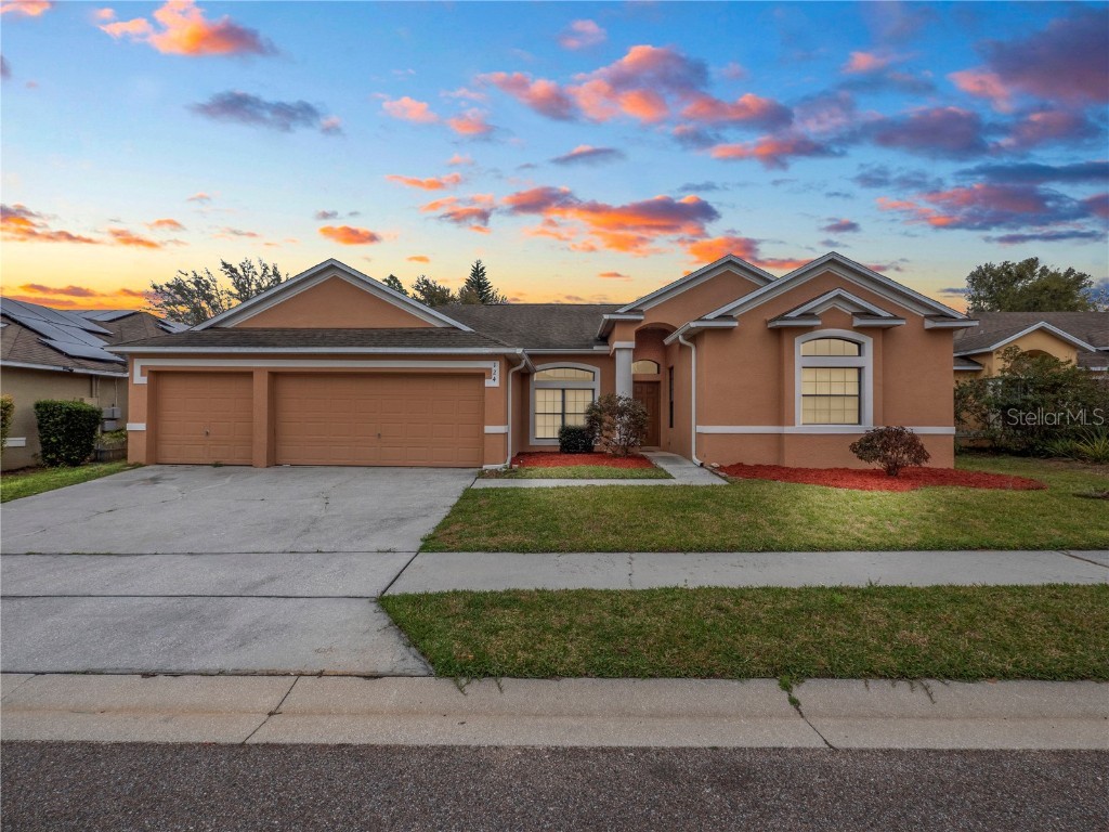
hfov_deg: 102.1
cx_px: 554
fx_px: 449
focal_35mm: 14
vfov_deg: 85.7
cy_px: 416
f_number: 10
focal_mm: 7
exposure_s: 1/125
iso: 250
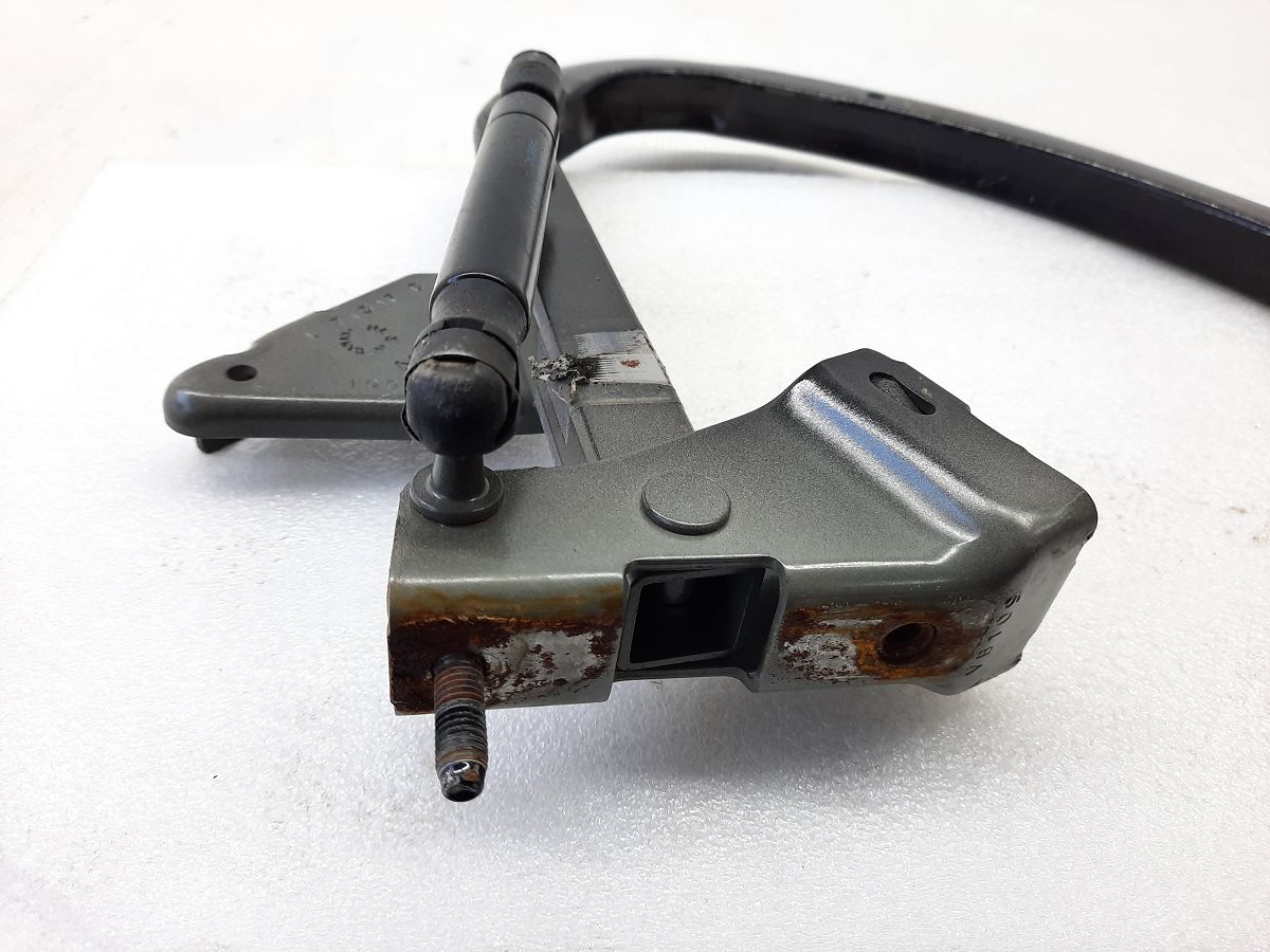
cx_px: 635
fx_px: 917
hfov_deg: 69.4
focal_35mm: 25
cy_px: 476
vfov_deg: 54.9
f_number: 2
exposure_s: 1/50
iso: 100
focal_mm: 4.6
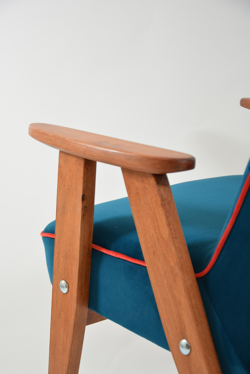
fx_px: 905
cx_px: 125
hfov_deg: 15.7
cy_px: 187
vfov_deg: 23.4
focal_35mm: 87
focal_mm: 58
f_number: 5
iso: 900
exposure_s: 1/125
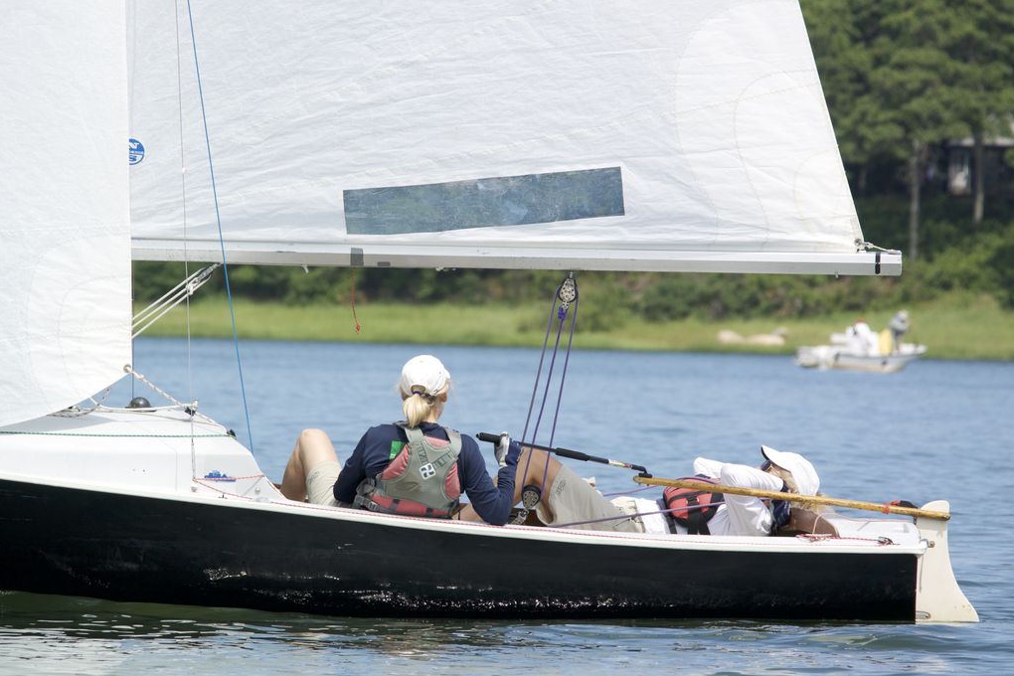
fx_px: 12787
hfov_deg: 4.5
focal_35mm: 454
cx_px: 508
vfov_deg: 3.0
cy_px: 338
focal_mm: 167.5
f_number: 5.3
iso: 160
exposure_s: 1/640
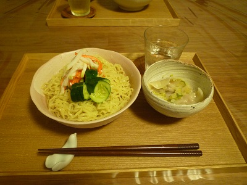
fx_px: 178
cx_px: 124
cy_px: 92
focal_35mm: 25
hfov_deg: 69.4
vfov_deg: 54.9
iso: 320
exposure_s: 1/30
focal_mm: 4.4
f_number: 2.8
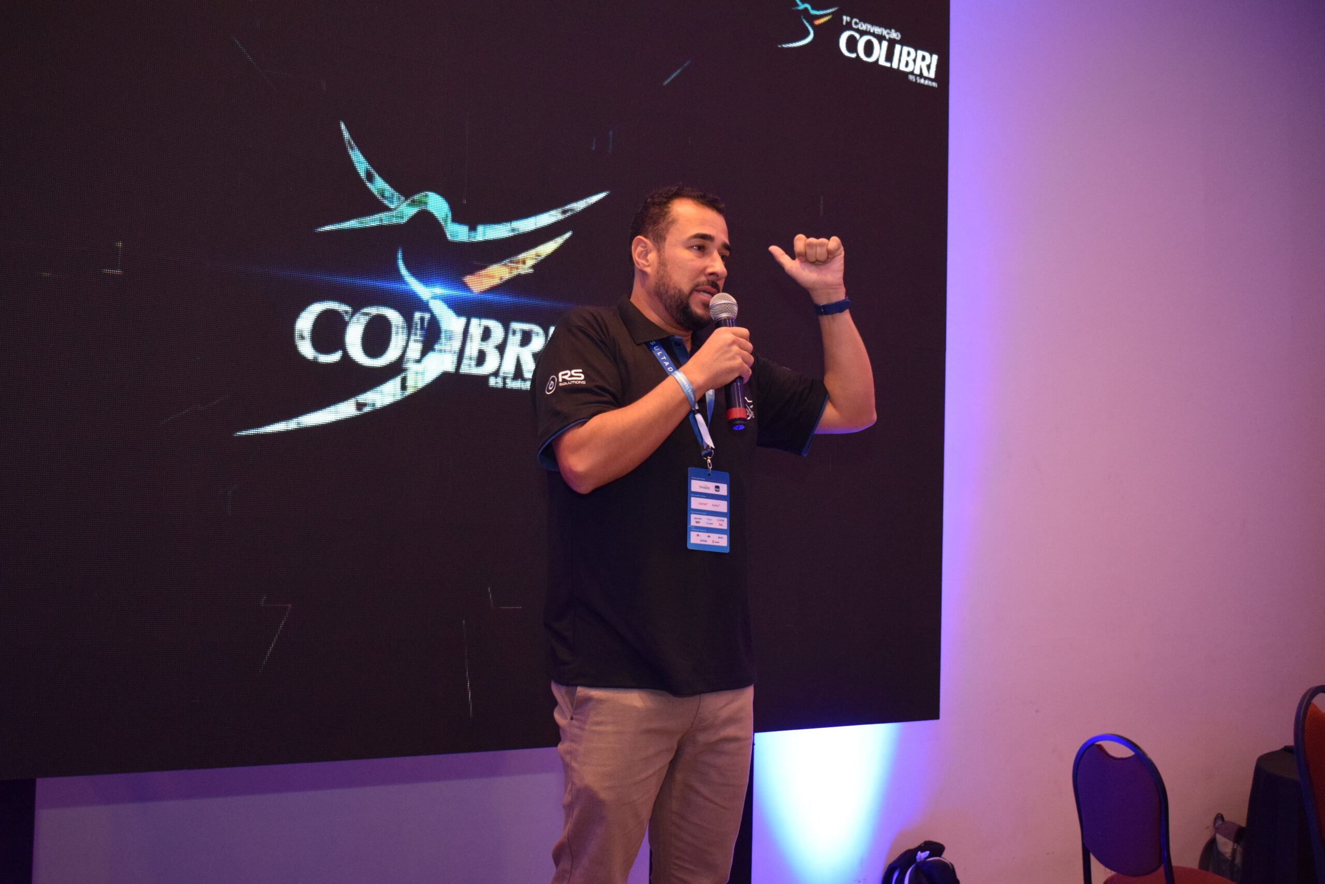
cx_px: 662
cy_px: 442
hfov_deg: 51.3
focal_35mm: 38
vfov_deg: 35.5
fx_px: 1380
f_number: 4
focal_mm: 25
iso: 2200
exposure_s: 1/60
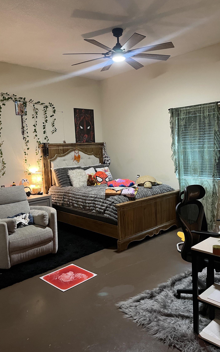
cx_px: 115
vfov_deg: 66.5
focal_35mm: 28
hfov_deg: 44.5
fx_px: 269
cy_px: 175
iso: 500
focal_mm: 5.1
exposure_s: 1/40
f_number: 1.6
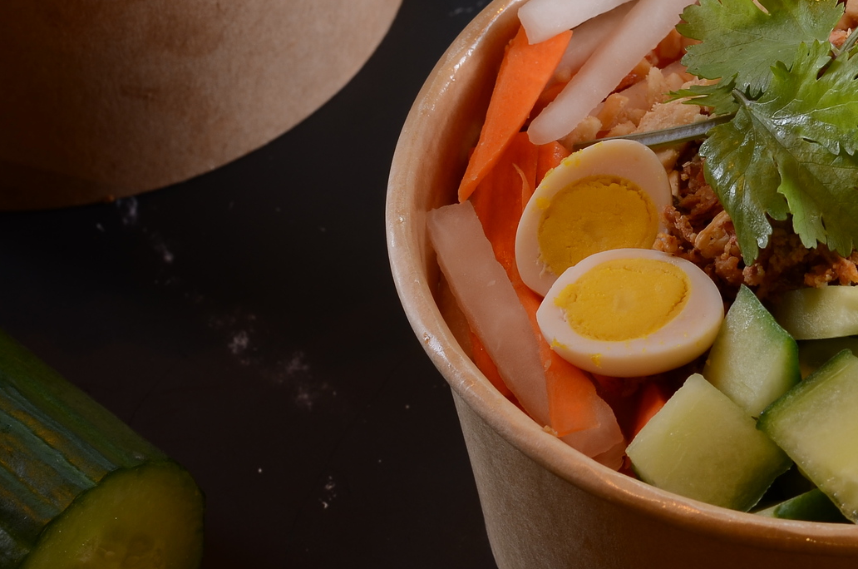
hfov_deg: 11.4
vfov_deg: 7.6
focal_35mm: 179
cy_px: 190
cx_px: 870
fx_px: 4258
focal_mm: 50
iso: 100
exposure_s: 1/4
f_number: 9
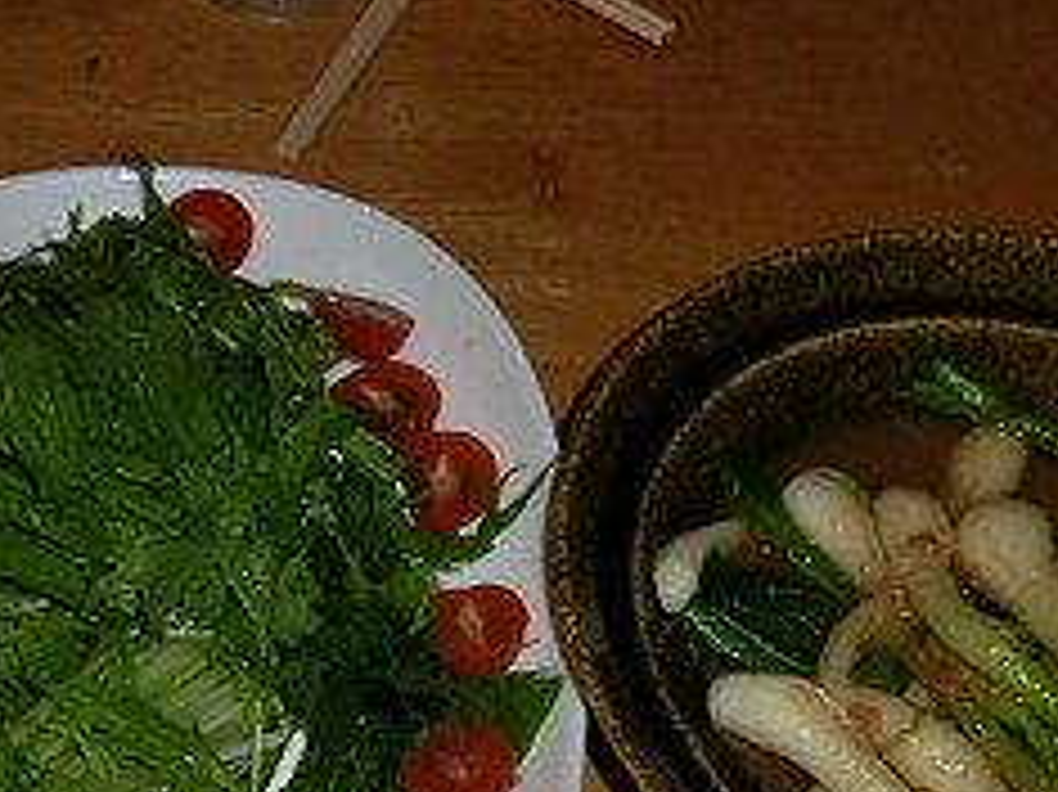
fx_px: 2169
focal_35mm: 71
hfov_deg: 26.5
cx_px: 101
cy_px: 716
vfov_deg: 20.3
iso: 160
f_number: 3.9
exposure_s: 1/30
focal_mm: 6.61
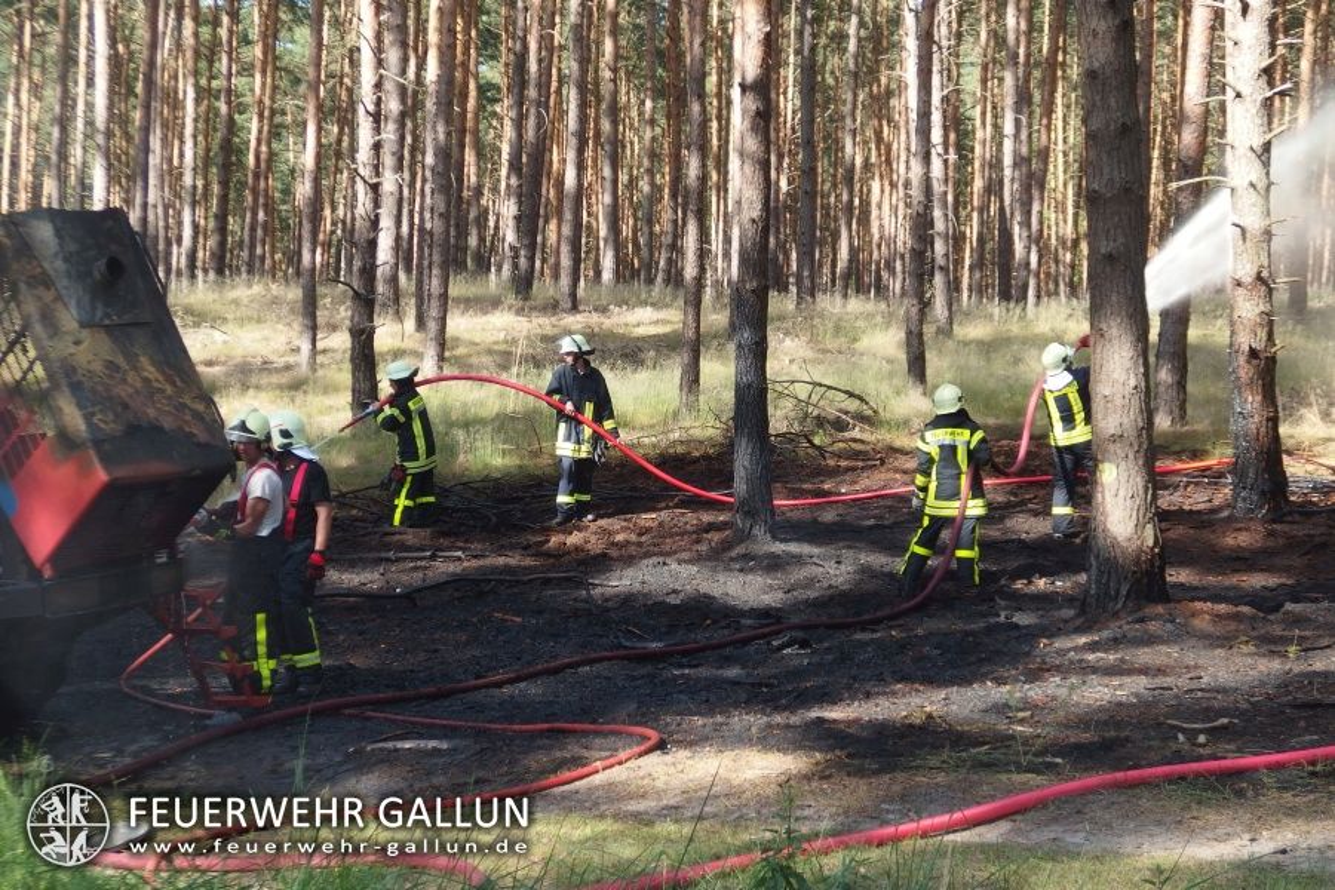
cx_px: 668
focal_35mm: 67
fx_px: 2484
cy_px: 445
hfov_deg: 30.1
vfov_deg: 20.3
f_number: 2.8
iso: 100
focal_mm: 12.1
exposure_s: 1/320
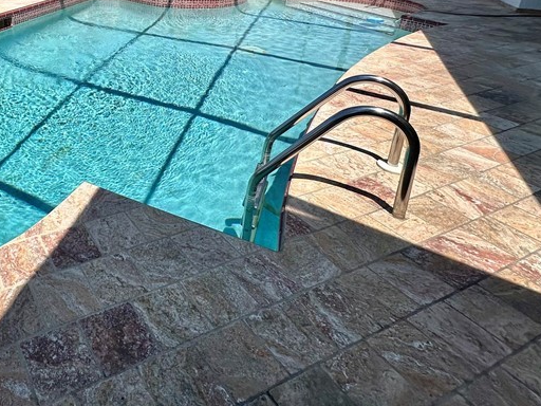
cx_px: 62
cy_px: 51
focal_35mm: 28
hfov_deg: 55.7
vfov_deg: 45.7
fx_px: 438
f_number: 2.2
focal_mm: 2.22
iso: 50
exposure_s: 1/2174
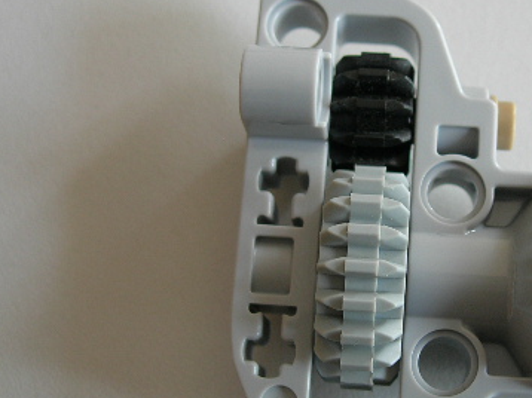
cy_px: 205
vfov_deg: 21.6
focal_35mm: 68
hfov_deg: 28.3
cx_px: 370
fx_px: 1044
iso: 64
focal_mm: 7.8
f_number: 2.8
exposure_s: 1/9.6
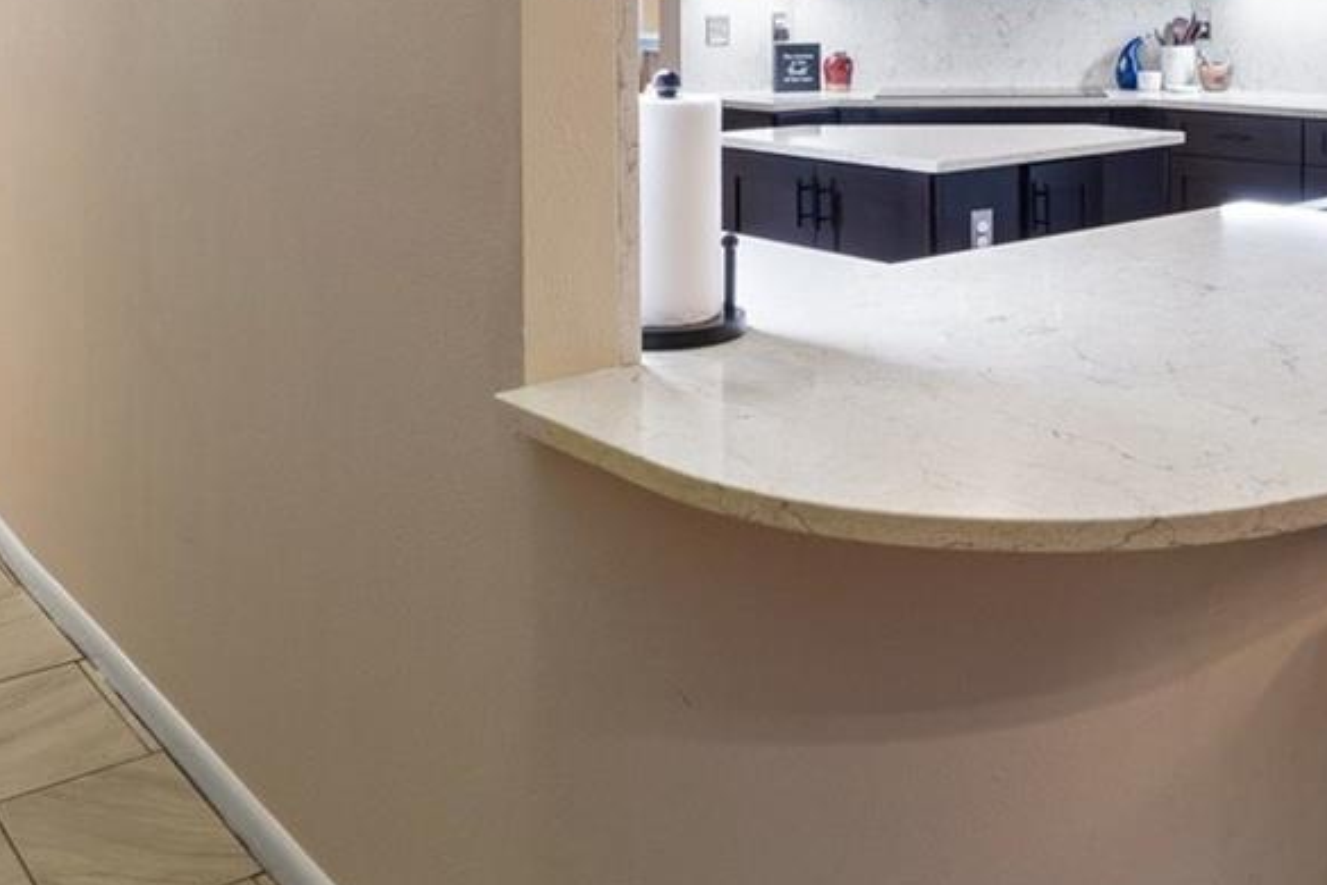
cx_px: 919
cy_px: 14
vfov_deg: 30.5
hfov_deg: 46.4
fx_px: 1511
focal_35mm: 41
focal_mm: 10
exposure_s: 1/4
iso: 400
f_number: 7.1
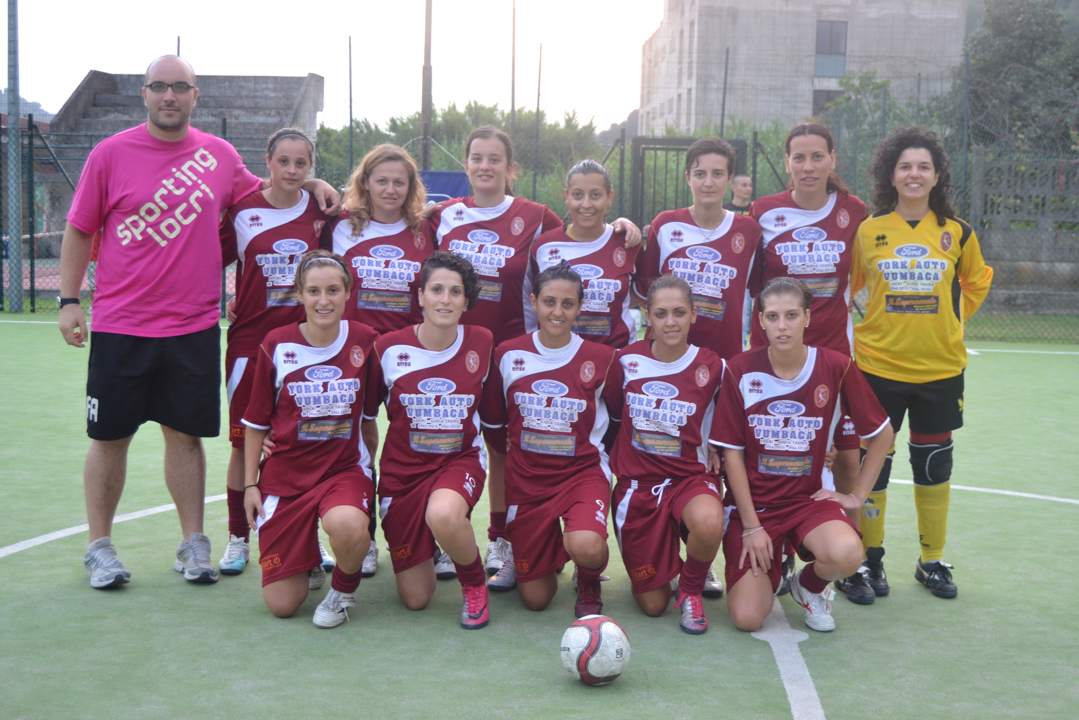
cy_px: 360
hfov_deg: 41.1
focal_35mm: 48
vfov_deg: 28.1
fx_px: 1439
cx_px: 540
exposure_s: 1/60
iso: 450
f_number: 4.5
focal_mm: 32
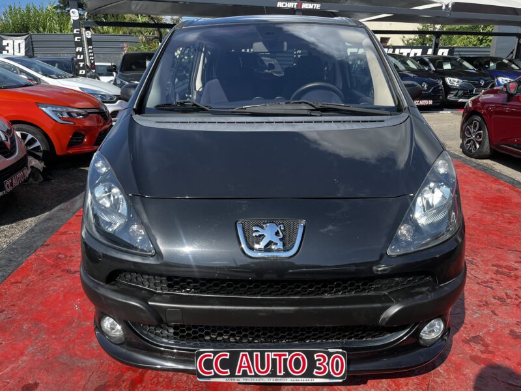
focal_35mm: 26
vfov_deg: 53.1
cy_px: 196
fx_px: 391
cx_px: 260
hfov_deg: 67.3
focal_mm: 5.1
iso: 50
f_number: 1.6
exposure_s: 1/1096
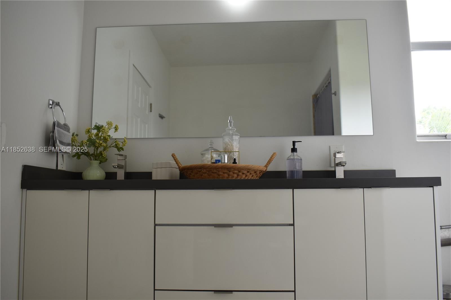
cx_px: 226
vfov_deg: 41.7
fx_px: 395
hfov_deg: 59.5
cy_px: 150
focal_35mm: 32
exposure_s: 1/80
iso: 400
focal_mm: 21
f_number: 4.5
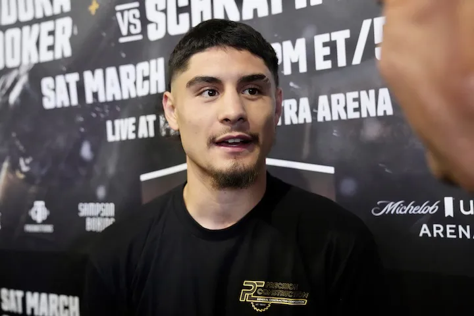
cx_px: 237
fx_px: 513
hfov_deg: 49.6
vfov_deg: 34.2
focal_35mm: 39
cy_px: 158
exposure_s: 1/800
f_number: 4
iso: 10000
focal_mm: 39
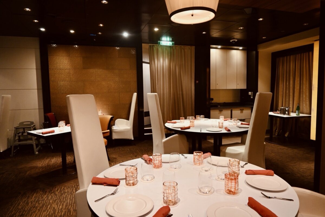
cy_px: 108
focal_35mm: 24
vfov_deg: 53.1
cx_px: 162
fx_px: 217
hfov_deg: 73.7
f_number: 3.5
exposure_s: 1/25
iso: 1100
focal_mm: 16
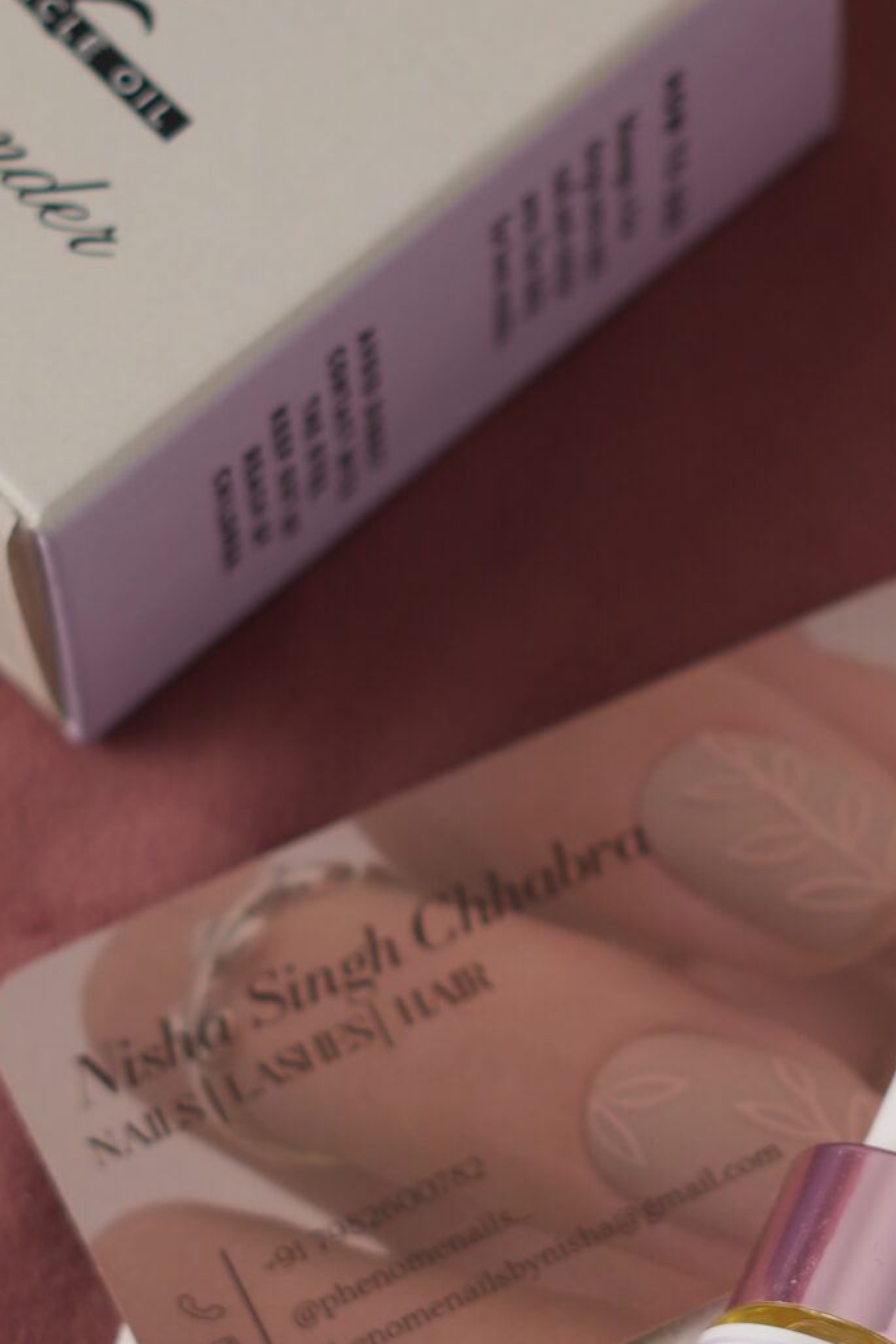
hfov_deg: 7.3
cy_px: 708
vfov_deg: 11.0
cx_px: 687
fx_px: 6978
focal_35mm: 187
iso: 100
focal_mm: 50
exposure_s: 1/30
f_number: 2.8
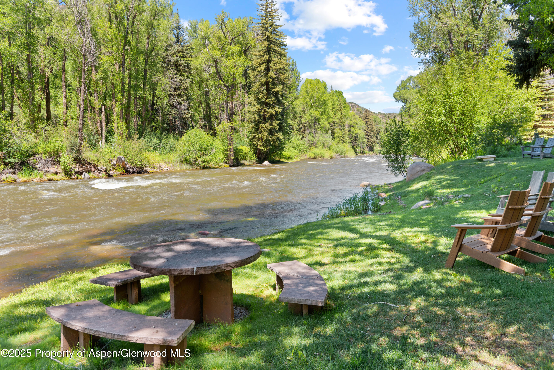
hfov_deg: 61.9
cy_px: 185
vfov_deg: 43.6
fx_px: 462
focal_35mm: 30
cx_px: 277
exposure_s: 1/15
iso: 100
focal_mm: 30
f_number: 7.1
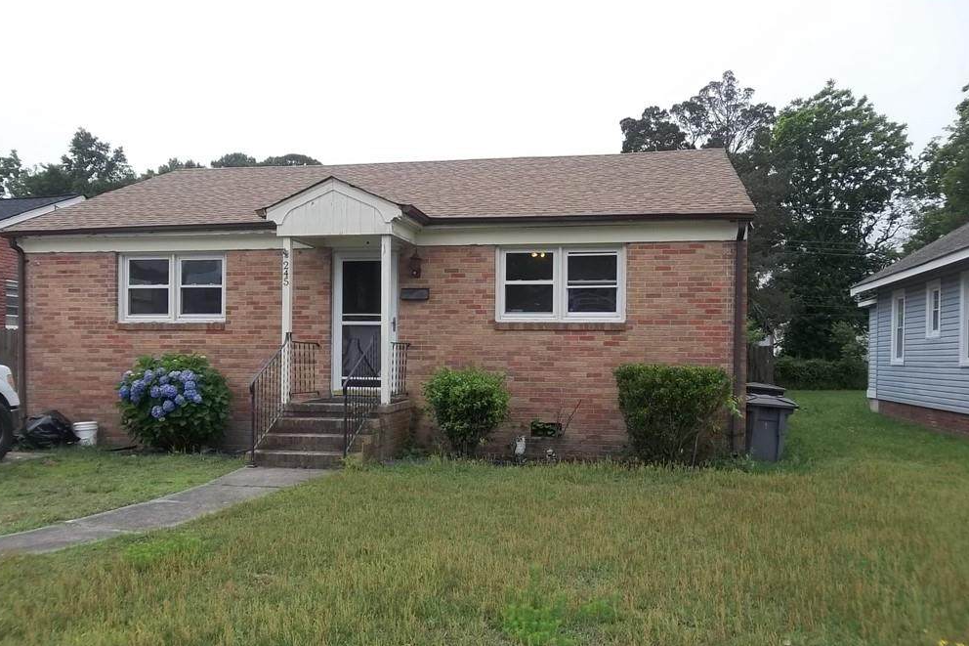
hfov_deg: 63.7
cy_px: 366
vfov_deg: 44.8
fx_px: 780
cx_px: 487
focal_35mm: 29
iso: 80
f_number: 3.5
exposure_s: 1/400
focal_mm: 4.9
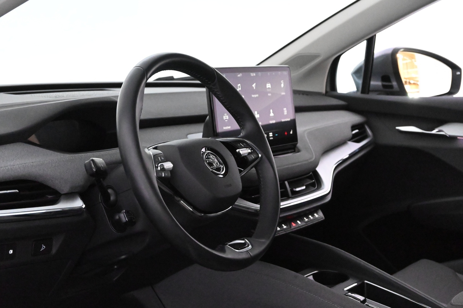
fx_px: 829
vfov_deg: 21.1
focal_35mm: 64
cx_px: 232
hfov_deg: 31.2
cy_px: 154
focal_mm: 43
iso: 14400
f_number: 6
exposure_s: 1/60
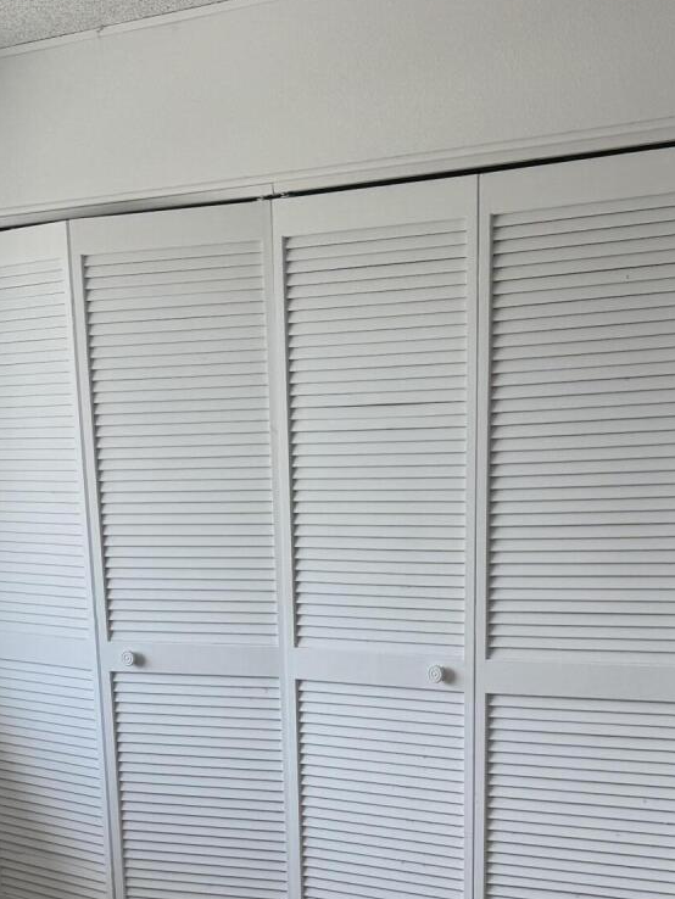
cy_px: 947
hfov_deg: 22.6
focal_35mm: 65
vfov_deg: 27.7
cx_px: 384
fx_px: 1689
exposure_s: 1/294
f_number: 1.78
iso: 80
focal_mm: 6.76
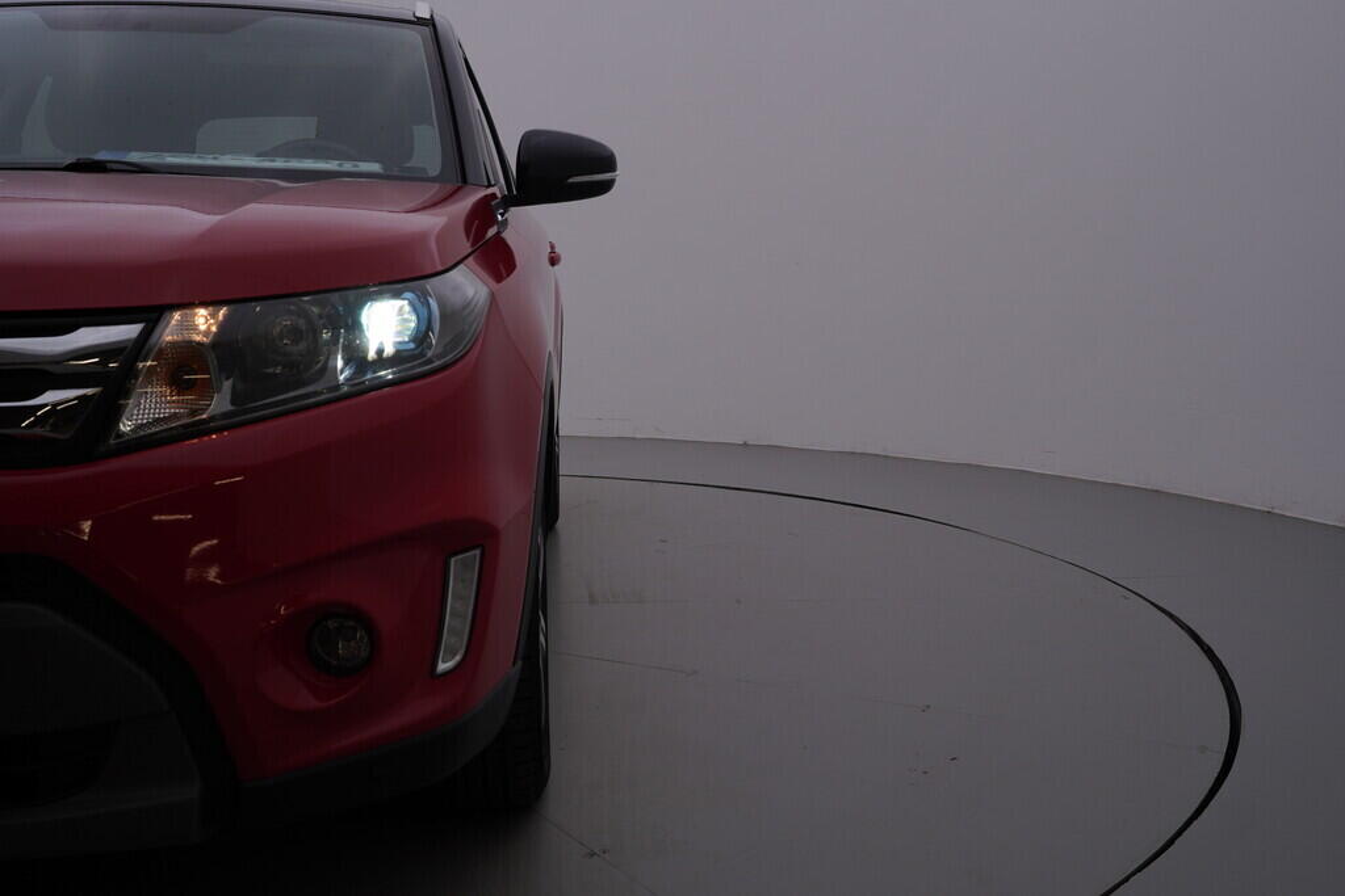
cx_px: 672
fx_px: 1345
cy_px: 448
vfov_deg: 36.9
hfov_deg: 53.1
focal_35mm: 36
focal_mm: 24
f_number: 5.6
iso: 125
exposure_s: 1/160
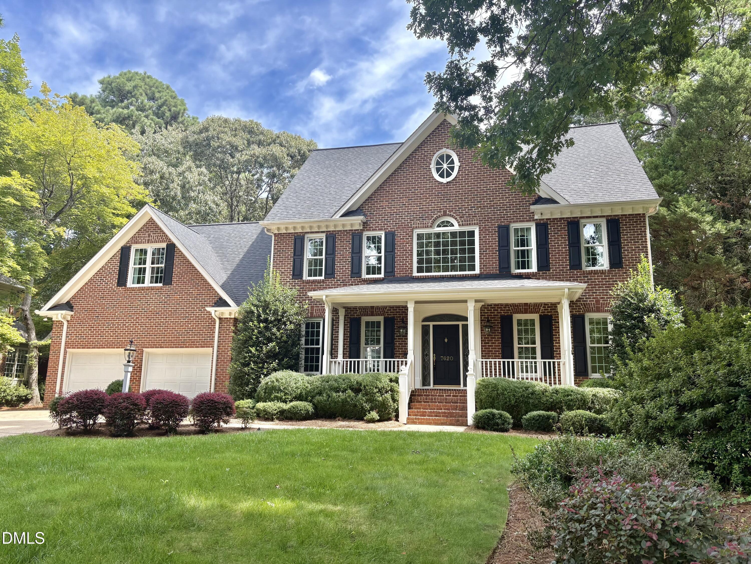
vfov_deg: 53.1
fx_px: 564
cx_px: 376
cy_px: 282
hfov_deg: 67.3
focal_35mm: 26
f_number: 1.6
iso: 64
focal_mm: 5.96
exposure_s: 1/861
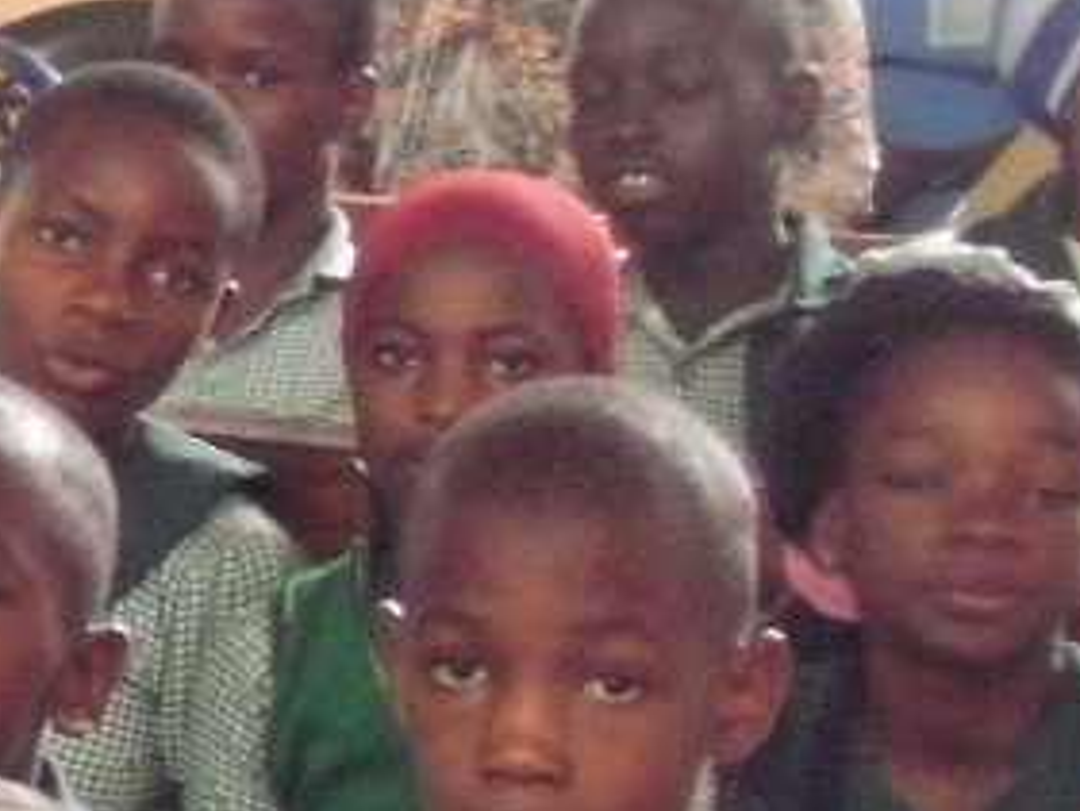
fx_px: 6399
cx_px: -1630
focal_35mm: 205
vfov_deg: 7.2
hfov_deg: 8.7
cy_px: 673
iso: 400
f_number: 3.5
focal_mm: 6.3
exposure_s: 1/15
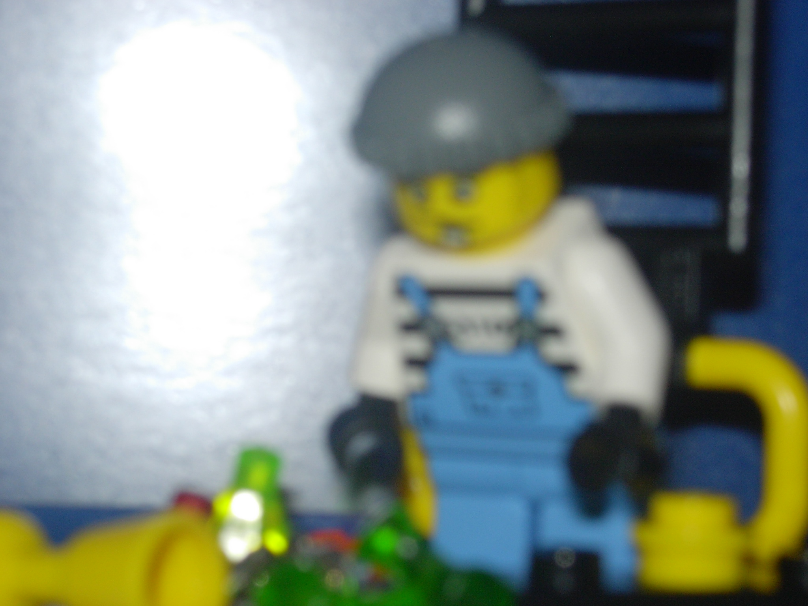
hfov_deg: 21.3
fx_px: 2147
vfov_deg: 16.1
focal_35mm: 92
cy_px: 303
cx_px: 404
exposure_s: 1/64
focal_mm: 19.1
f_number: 7.3
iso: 79
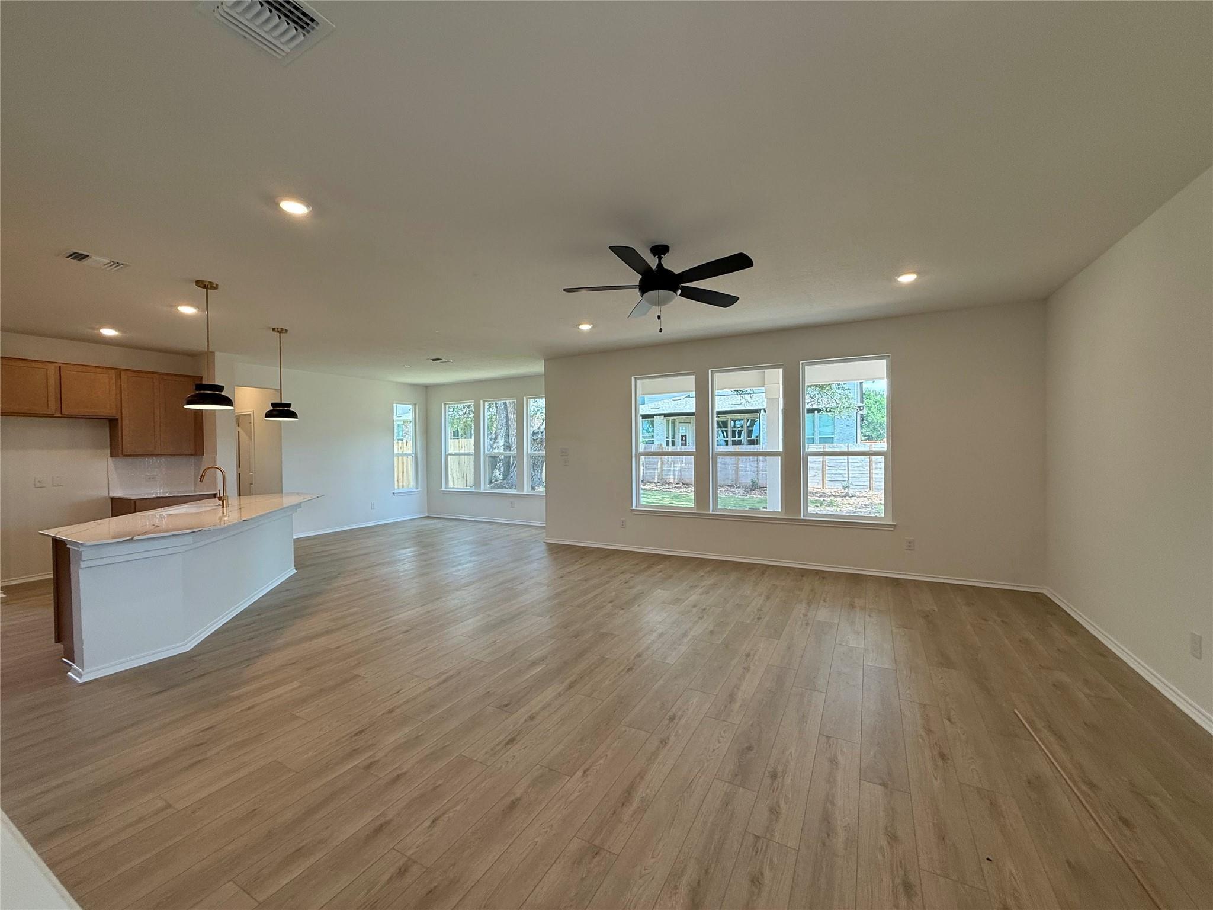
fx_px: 491
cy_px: 455
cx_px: 606
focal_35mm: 14
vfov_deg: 85.7
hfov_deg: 102.1
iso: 80
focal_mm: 2.22
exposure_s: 1/120
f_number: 2.2
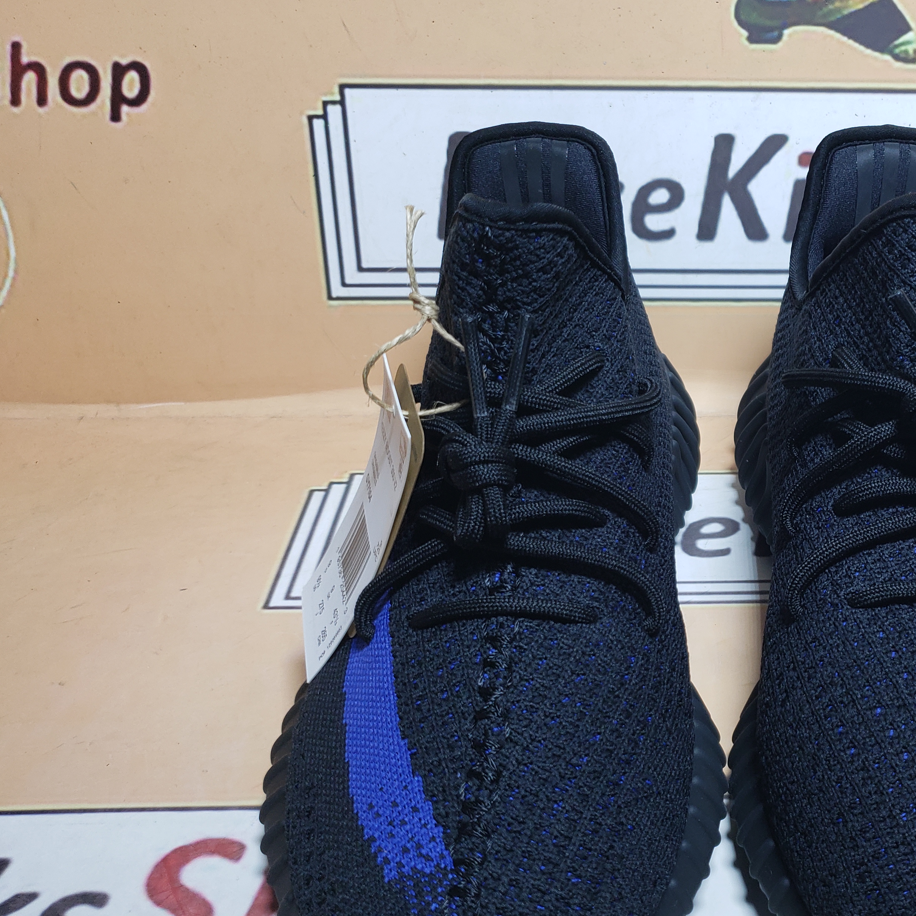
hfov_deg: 41.9
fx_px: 1138
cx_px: 734
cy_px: 566
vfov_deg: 43.6
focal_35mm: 38
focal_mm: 4.3
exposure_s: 1/398
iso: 50
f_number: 1.5
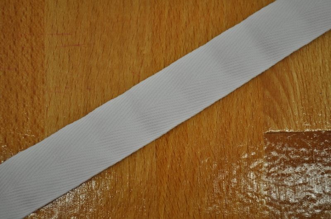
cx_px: 166
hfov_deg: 31.9
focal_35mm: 63
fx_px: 578
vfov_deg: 21.5
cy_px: 110
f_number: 5.3
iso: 400
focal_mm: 42
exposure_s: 1/60
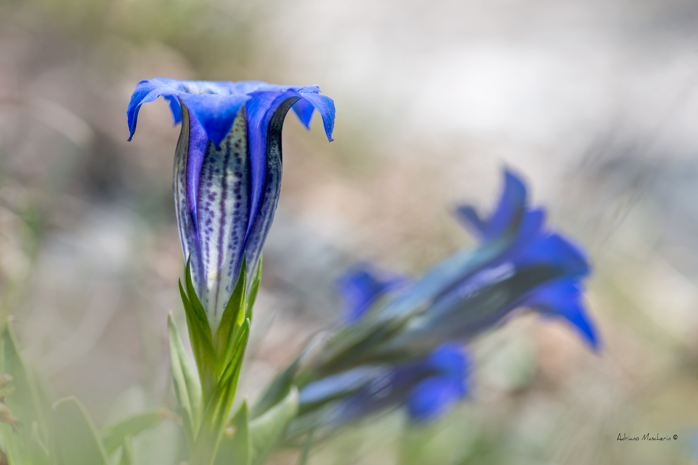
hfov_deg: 19.5
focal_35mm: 105
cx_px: 349
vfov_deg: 13.0
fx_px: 2036
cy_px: 232
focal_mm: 105
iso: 100
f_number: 8
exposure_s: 1/100
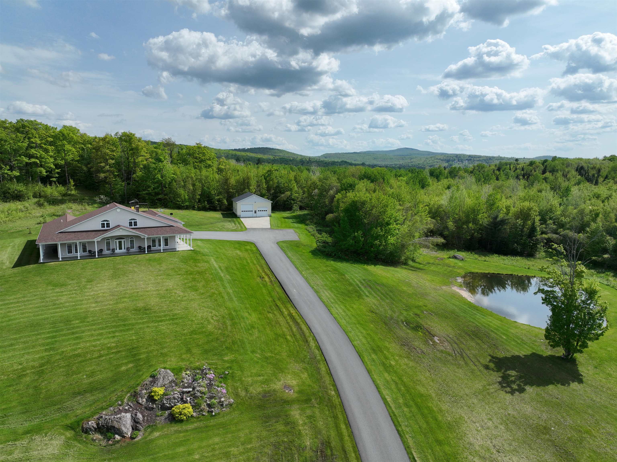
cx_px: 308
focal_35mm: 24
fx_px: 428
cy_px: 231
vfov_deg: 56.8
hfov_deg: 71.6
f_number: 2.8
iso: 150
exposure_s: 1/2500
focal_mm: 12.29
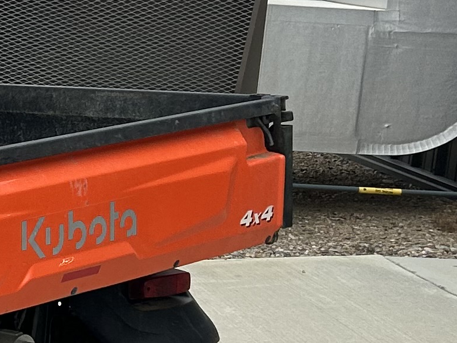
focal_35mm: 135
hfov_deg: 13.1
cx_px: -379
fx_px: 1781
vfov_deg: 11.0
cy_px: 246
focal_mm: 5.7
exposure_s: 1/917
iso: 50
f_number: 1.5
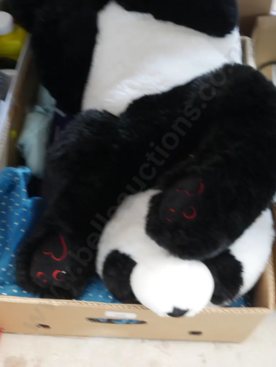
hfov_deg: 36.0
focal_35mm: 40
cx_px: 138
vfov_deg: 46.8
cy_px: 184
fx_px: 425
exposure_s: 1/15
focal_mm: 20
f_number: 4.5
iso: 3200
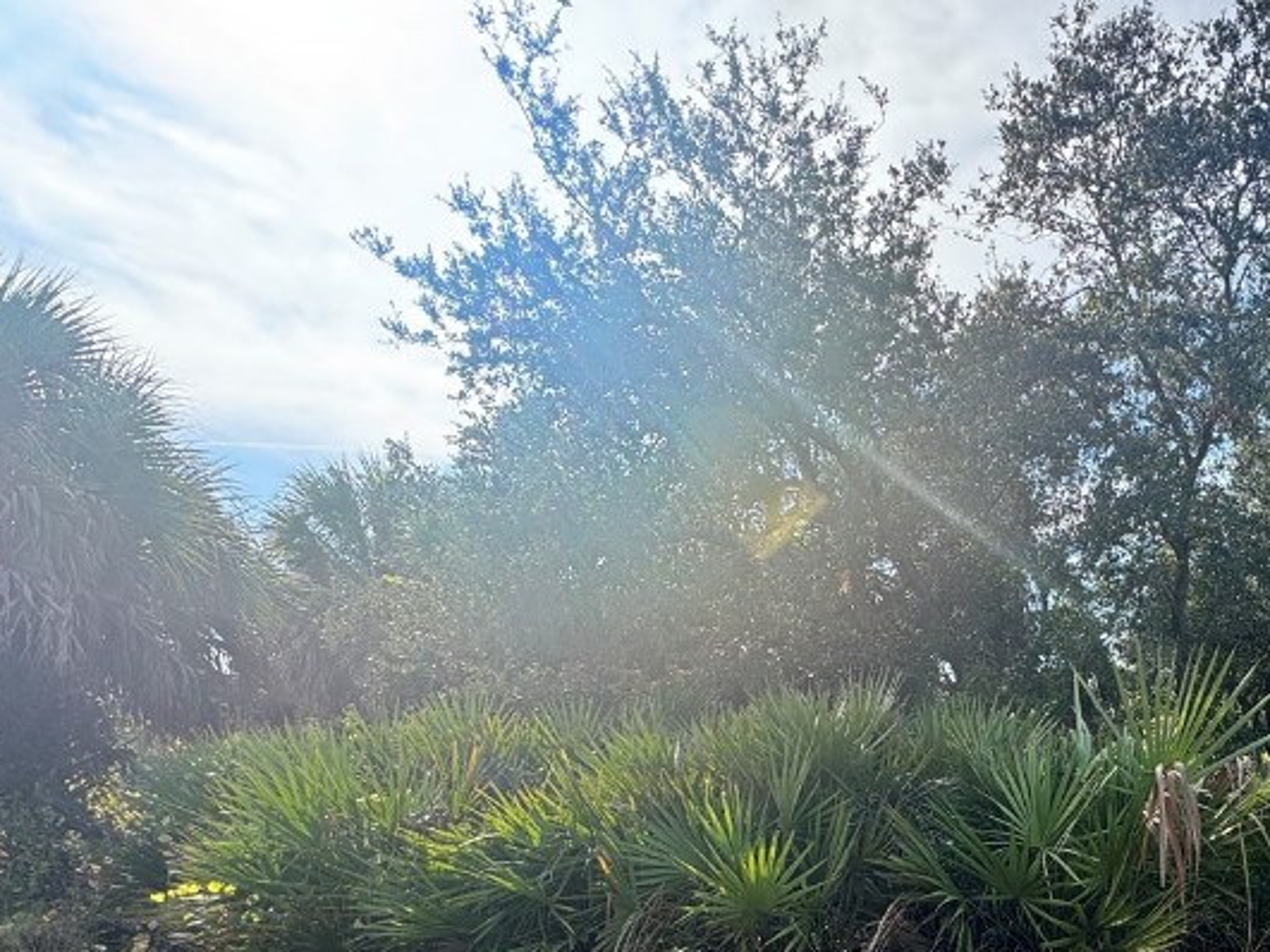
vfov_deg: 48.0
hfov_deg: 60.1
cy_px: 782
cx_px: 1016
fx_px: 990
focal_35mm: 27
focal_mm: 2.22
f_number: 2.2
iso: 40
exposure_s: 1/430
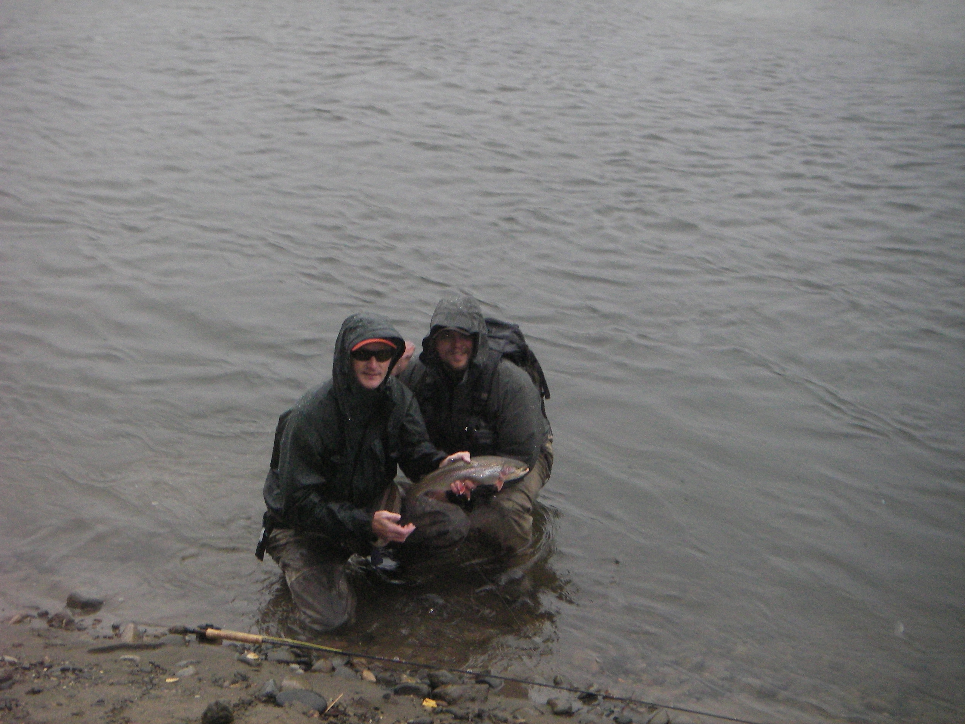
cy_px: 362
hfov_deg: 27.0
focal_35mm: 72
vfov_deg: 20.4
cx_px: 482
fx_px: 2007
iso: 200
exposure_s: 1/50
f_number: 3.8
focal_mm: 12
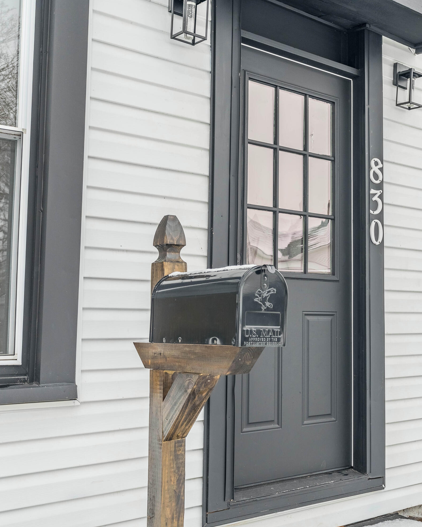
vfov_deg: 42.0
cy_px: 262
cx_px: 332
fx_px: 687
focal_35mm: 44
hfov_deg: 33.3
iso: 500
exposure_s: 1/400
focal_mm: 31
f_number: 8
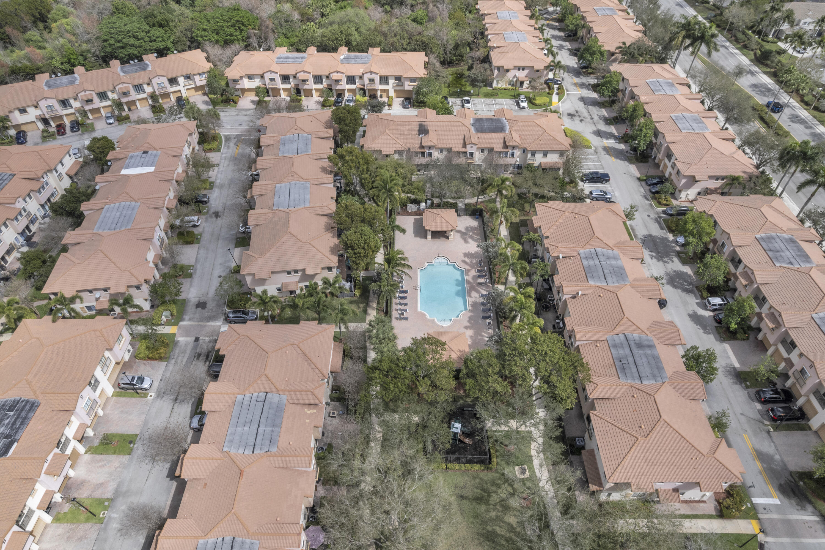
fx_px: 504
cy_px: 275
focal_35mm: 22
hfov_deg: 78.6
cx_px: 412
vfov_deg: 57.2
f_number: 2.8
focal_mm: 8.38
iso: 110
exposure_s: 1/2500
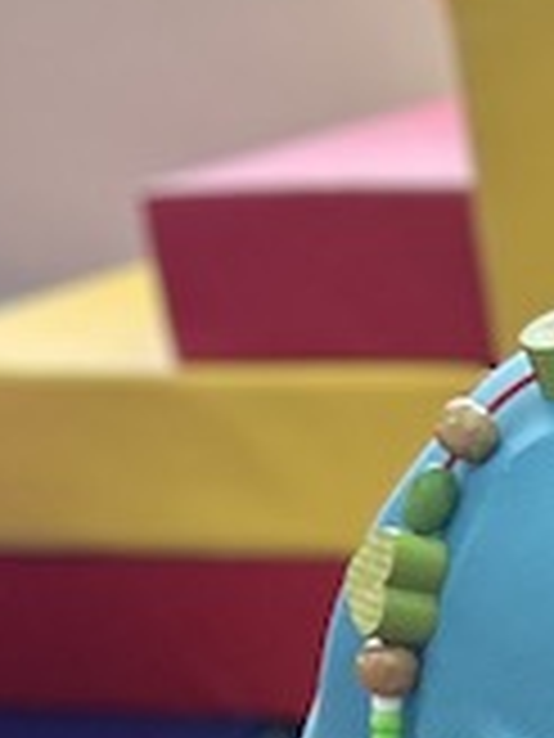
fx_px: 3457
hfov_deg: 8.4
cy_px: 904
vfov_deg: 11.9
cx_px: 1315
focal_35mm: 162
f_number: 1.5
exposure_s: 1/100
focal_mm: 5.7
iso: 80
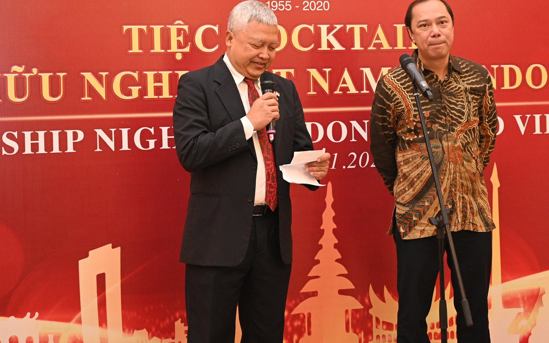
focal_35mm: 68
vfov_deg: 19.1
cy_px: 109
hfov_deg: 30.2
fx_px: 1017
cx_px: 302
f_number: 4
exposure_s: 1/125
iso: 3200
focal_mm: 50
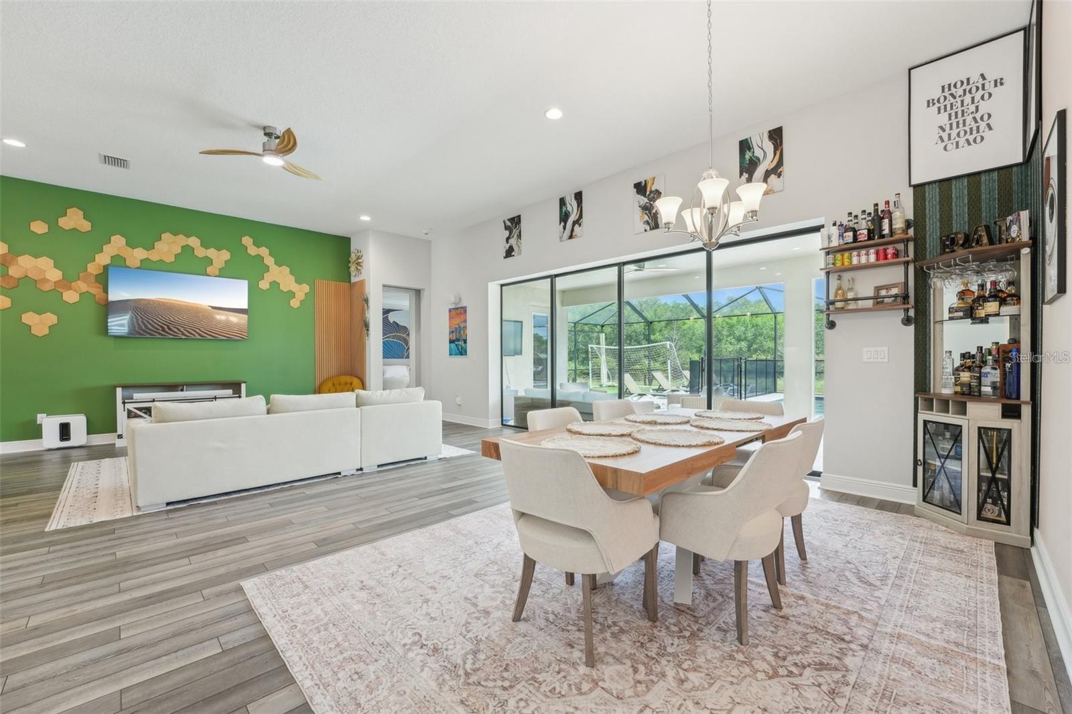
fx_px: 417
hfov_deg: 104.3
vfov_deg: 81.2
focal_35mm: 14
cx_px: 536
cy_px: 357
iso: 200
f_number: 8
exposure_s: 1/13
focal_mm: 14
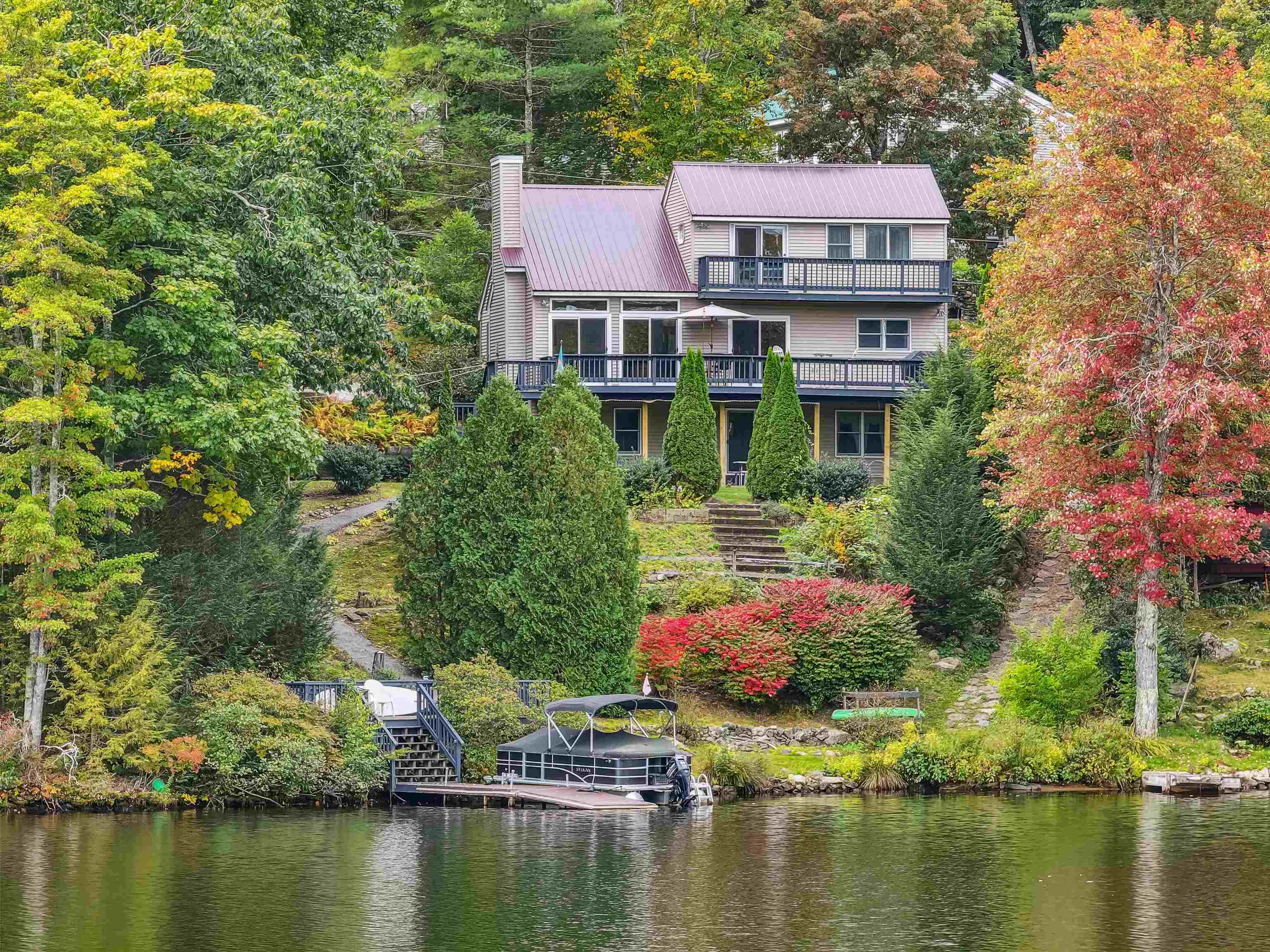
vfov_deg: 8.9
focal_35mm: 166
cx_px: 635
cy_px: 476
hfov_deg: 11.9
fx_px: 6090
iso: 100
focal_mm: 30.7
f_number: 3.4
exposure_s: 1/60
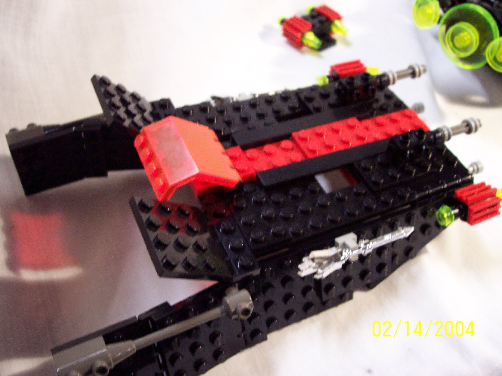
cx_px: 251
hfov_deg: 50.1
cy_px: 188
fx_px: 537
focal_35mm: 37
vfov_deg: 38.7
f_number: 2.8
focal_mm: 5.6
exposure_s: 1/15
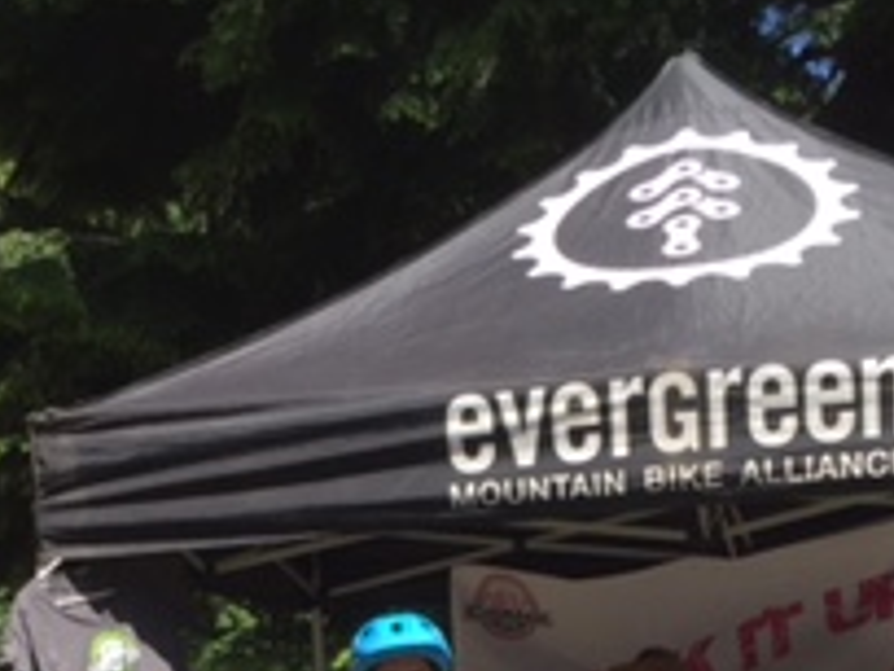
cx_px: 381
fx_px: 2350
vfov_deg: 15.0
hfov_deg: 21.5
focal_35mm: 91
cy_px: 1026
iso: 32
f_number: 2.2
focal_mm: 4.15
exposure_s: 1/1041
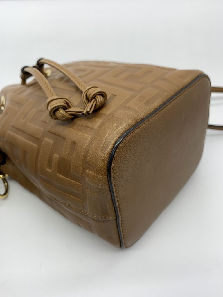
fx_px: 223
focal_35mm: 26
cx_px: 112
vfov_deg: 67.3
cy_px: 148
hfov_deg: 53.1
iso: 25
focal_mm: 4.25
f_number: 1.8
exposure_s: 1/100
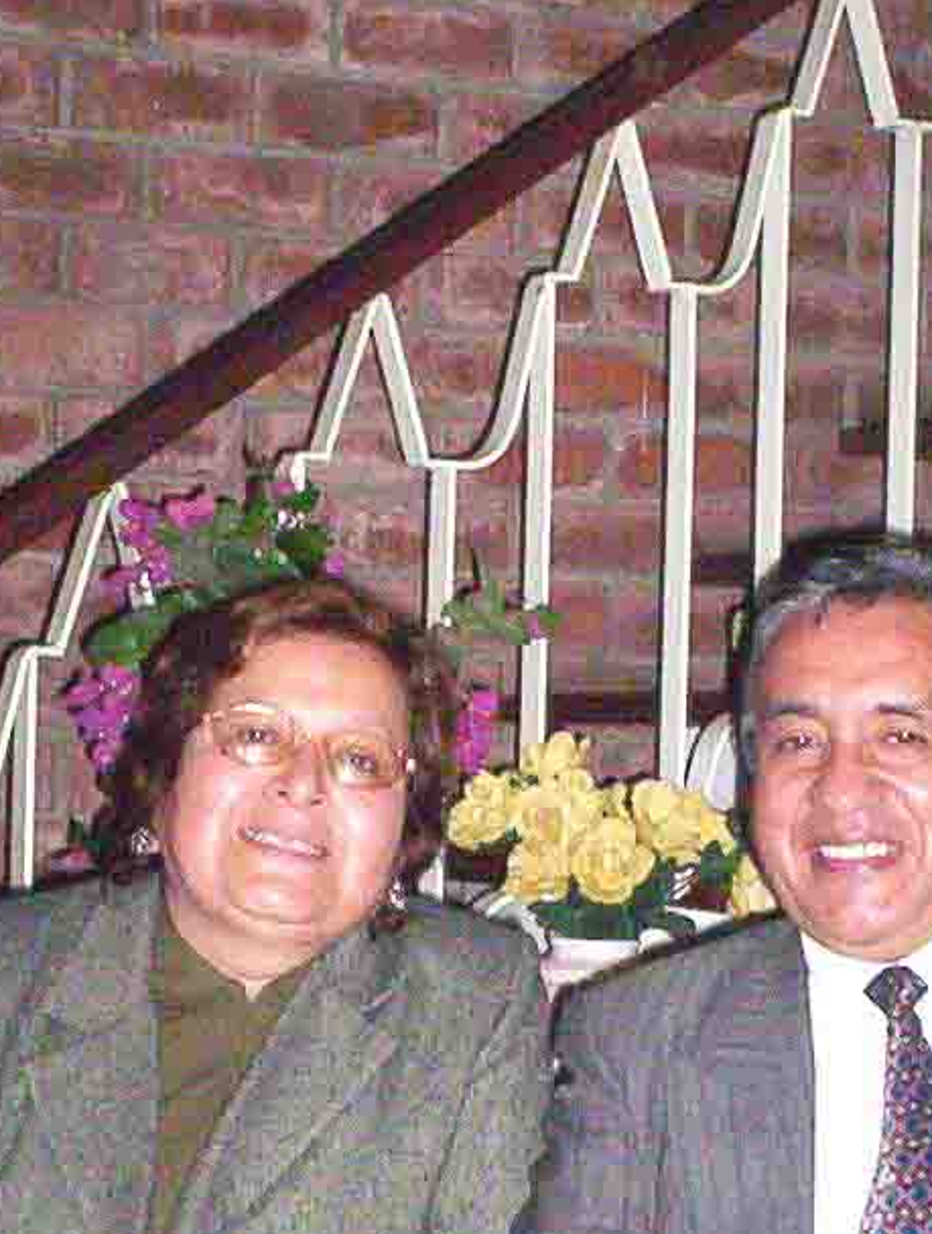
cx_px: 587
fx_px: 3646
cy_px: 970
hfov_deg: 14.6
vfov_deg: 19.0
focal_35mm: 102
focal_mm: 4.99
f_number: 4.5
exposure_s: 1/60
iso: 140
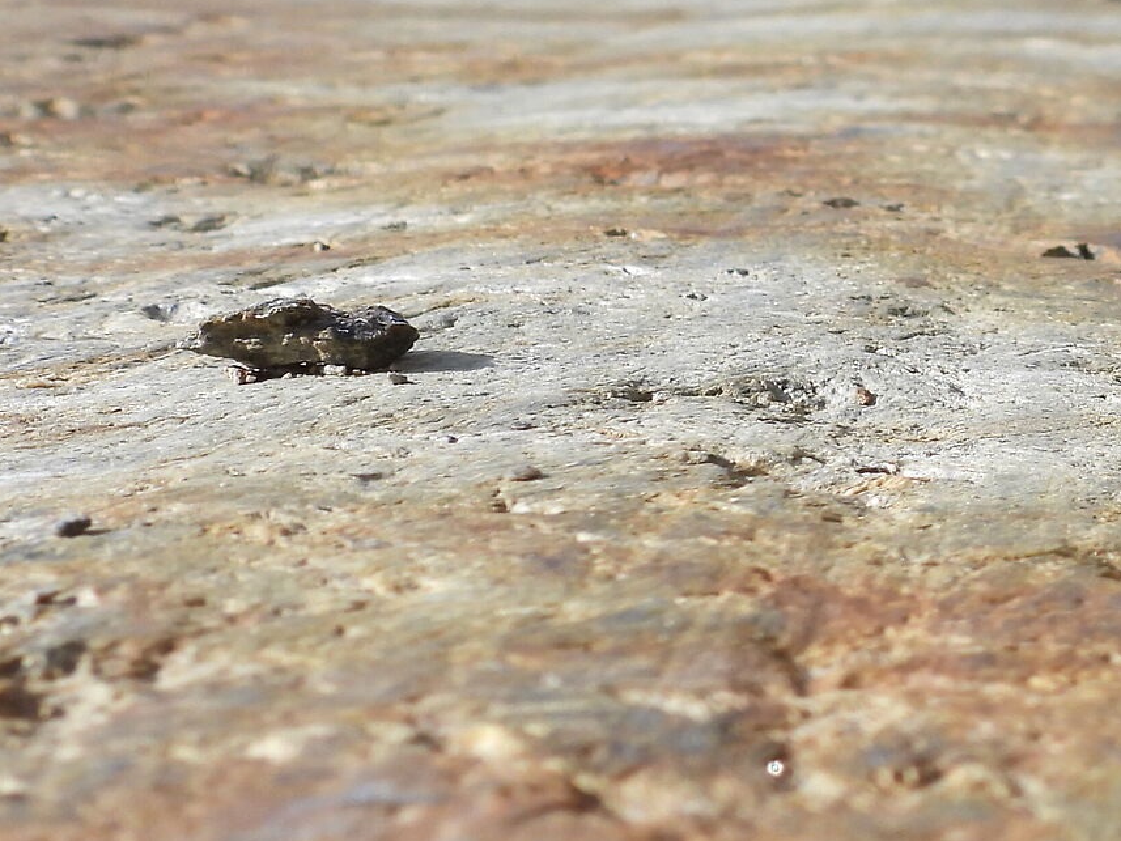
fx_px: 3174
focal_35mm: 98
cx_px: 1233
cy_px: 310
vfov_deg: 15.1
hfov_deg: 19.2
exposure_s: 1/1600
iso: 100
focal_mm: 6.2
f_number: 3.5
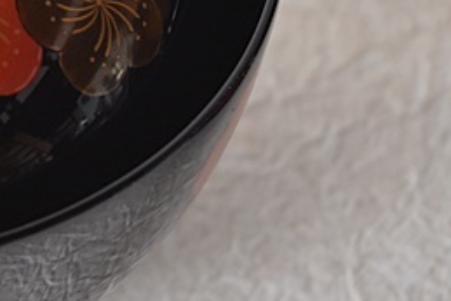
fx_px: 3191
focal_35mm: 255
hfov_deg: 8.0
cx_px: -192
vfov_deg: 5.4
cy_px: -43
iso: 800
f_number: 5.6
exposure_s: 1/4
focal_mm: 55
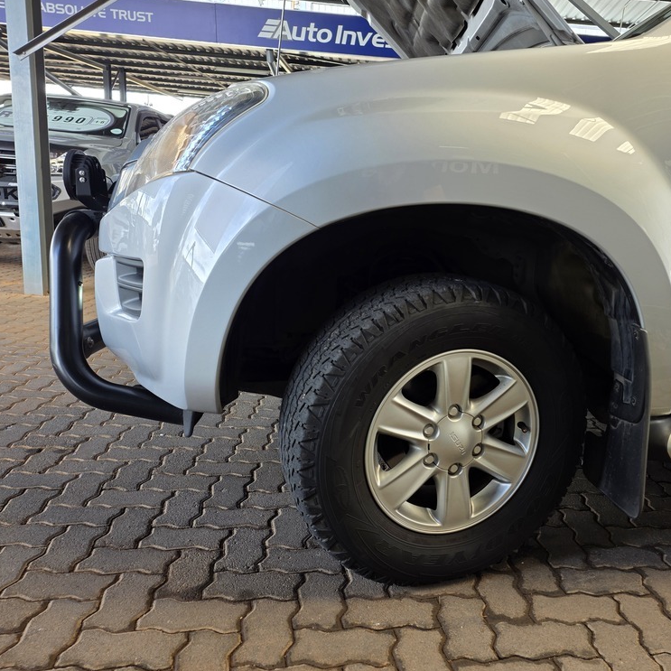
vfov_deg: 57.3
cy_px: 328
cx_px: 431
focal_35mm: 28
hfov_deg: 56.4
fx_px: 614
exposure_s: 1/180
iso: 64
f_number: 1.7
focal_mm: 6.25
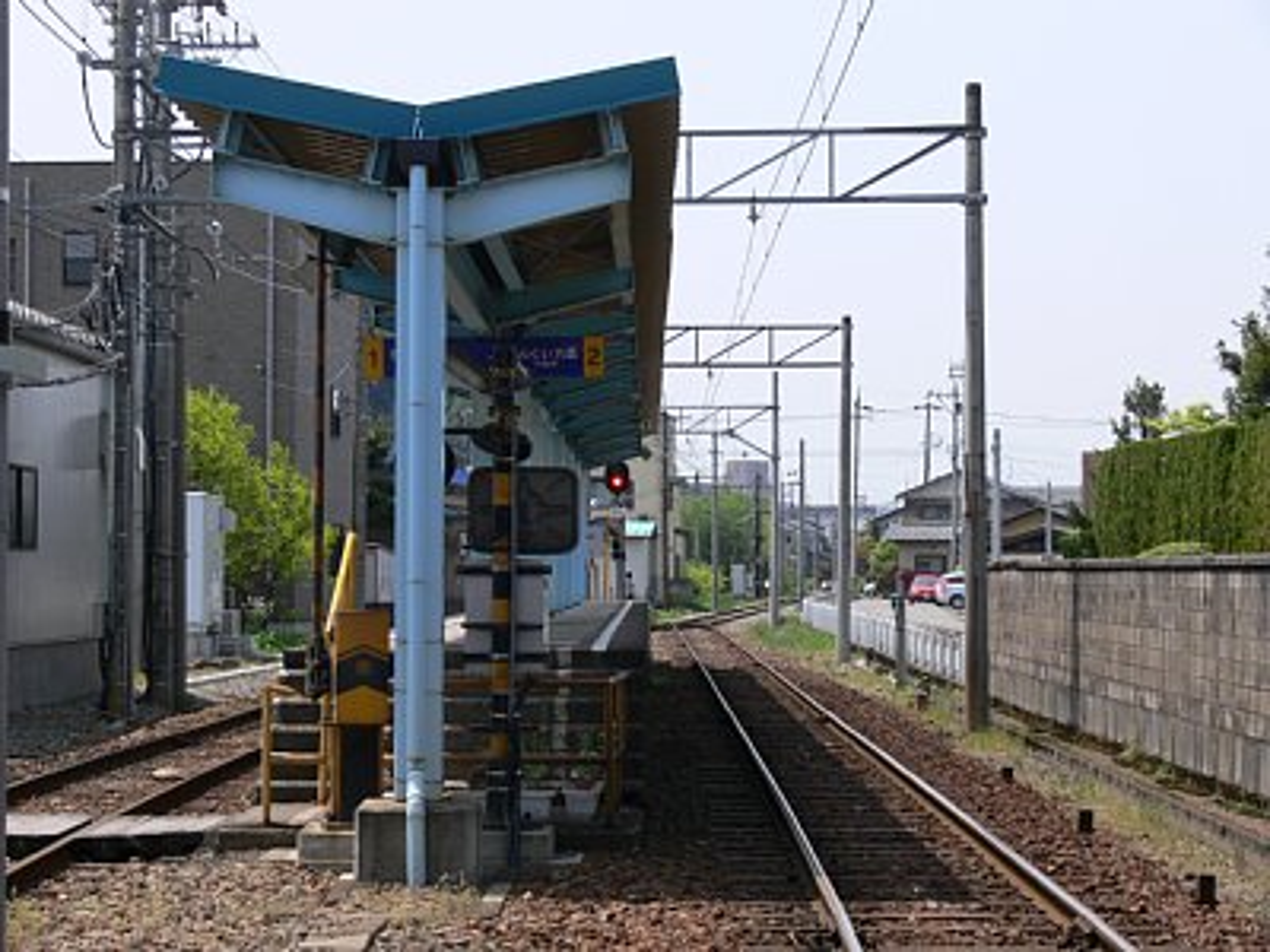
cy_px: 476
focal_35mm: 92
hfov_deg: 21.3
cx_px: 635
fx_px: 3375
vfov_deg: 16.1
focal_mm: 19.5
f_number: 5.6
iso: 80
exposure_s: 1/250
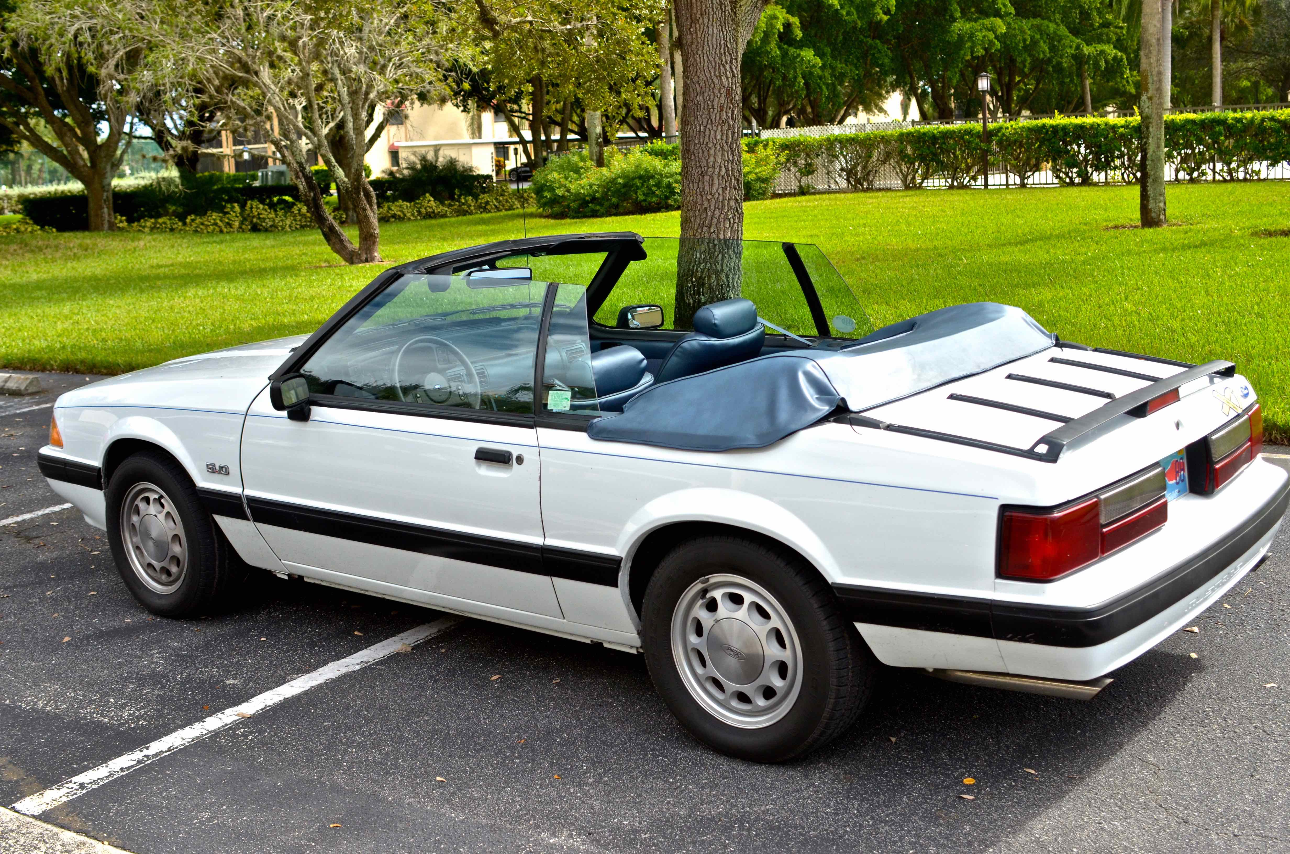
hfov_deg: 46.5
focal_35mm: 42
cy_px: 427
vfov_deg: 31.8
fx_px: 1502
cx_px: 645
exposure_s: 1/1600
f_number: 4.5
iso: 400
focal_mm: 28
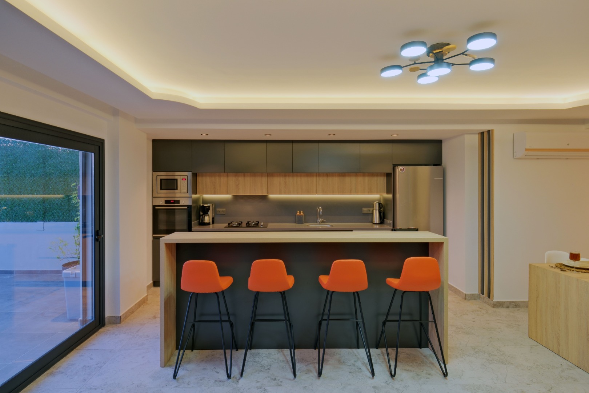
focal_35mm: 18
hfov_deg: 90.0
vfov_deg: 67.4
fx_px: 294
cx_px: 294
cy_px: 196
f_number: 8
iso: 125
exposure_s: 1/2.5
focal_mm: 12
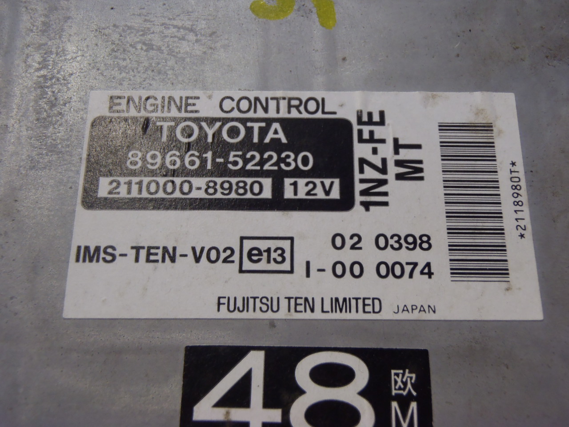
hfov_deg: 50.1
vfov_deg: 38.7
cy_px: 214
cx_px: 284
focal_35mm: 37
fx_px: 608
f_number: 4.7
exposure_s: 1/5
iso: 200
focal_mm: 6.64
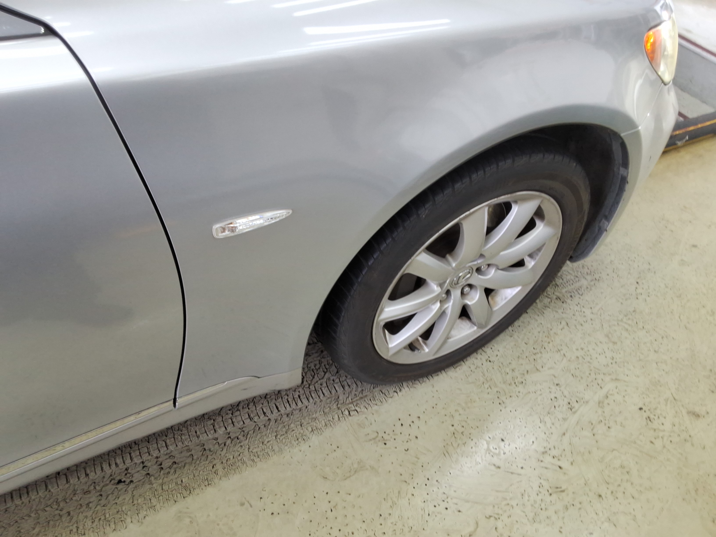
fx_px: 579
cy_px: 268
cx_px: 358
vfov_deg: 49.7
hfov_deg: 63.4
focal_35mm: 28
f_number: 1.9
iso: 54
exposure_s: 1/60
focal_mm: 2.91
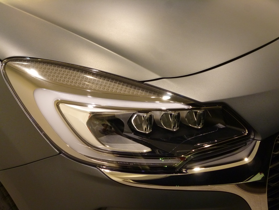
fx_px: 387
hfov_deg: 39.7
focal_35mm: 48
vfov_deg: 30.3
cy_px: 105
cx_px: 140
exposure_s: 1/20
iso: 400
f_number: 4
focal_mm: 8.6
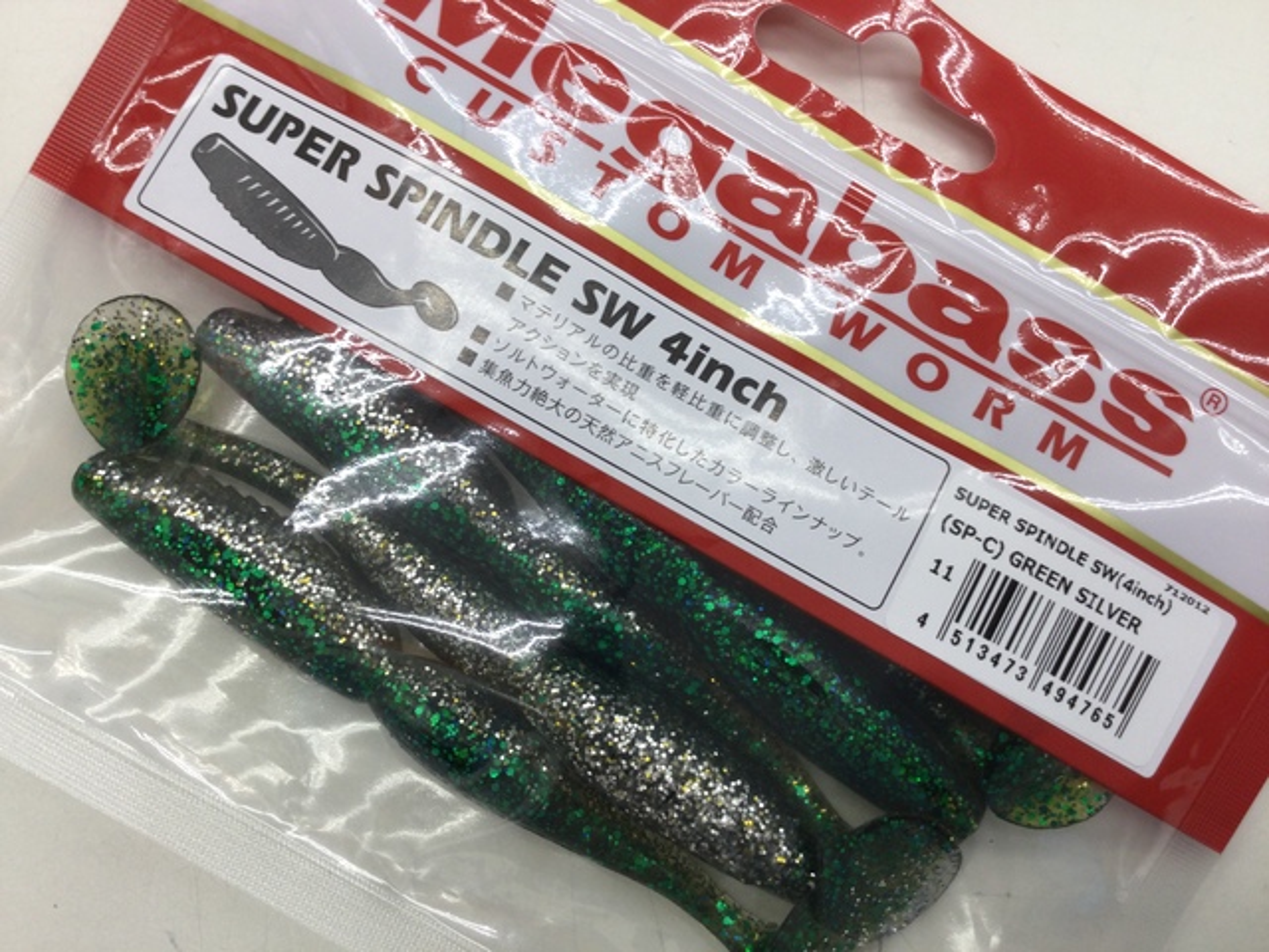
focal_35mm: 31
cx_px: 634
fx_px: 1136
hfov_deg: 58.4
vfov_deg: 45.4
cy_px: 476
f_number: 2.4
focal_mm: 3.3
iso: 25
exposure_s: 1/50
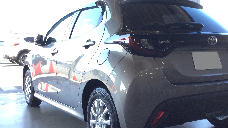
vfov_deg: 26.0
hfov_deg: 44.2
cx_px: 144
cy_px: 57
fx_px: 278
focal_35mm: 46
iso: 40
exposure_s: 1/120
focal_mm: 3.3
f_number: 2.4
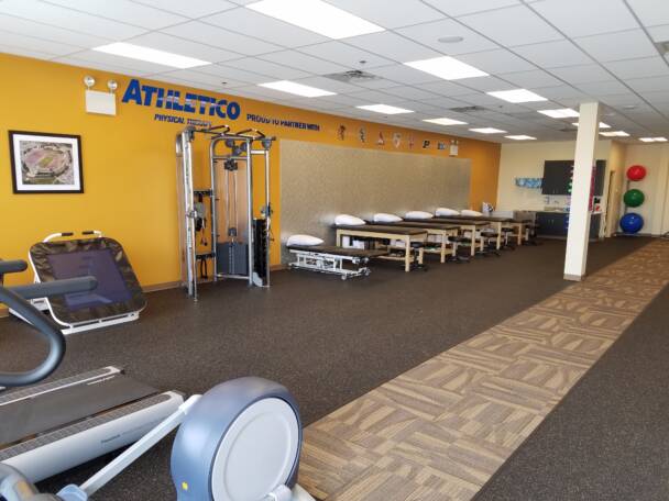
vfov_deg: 53.1
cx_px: 334
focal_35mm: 26
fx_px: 502
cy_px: 250
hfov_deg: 67.3
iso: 80
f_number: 1.7
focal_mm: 4.2
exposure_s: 1/60
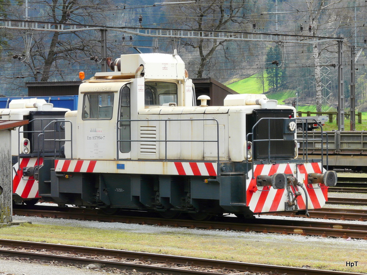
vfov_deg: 11.0
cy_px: 138
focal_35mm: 135
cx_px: 184
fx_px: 1431
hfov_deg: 14.6
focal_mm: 22.1
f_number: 5.6
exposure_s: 1/250
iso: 100
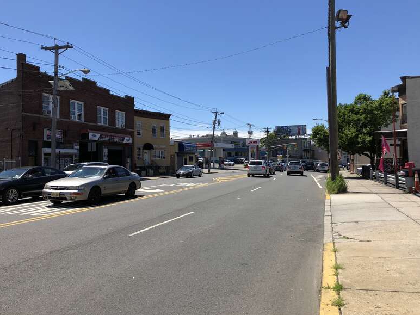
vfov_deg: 48.2
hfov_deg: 61.7
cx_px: 208
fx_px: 352
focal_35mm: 29
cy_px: 153
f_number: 1.8
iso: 20
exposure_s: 1/1869
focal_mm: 4
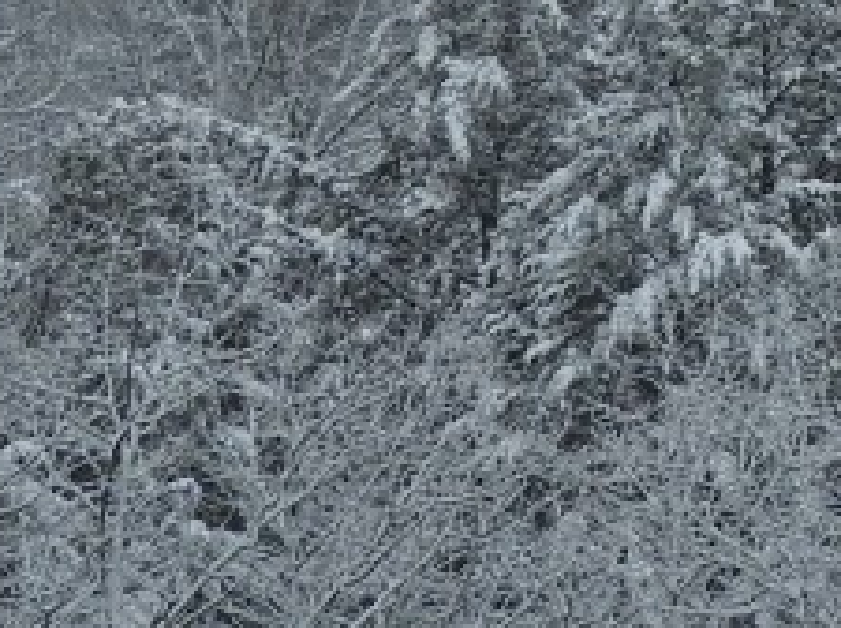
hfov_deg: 3.6
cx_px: 2037
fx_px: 13220
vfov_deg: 2.7
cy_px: -778
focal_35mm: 545
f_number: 4.5
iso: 100
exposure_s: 1/400
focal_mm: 15.2
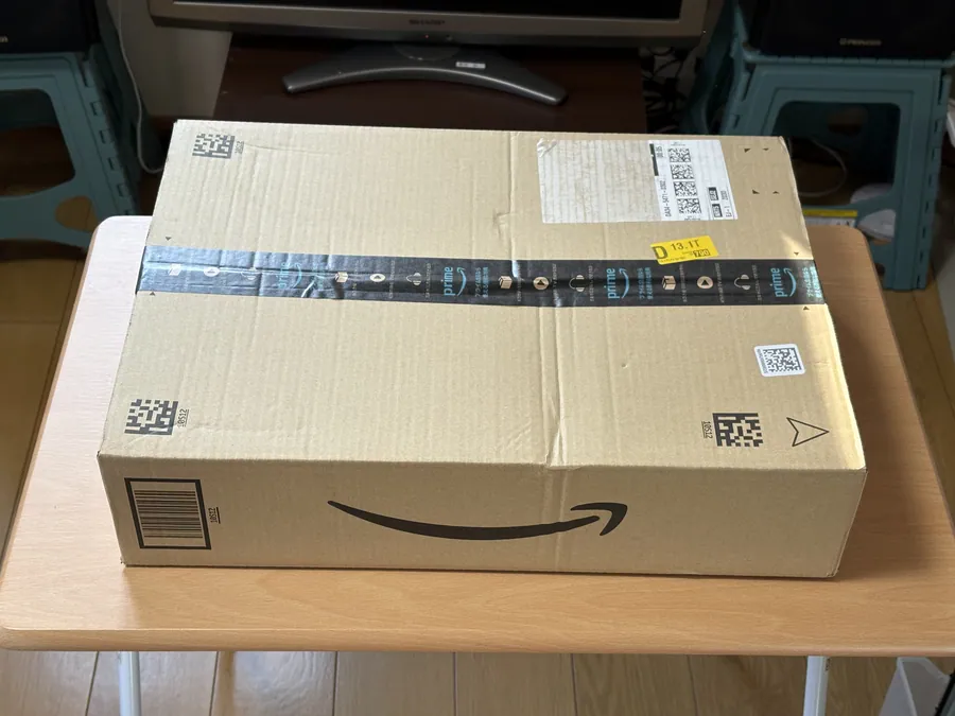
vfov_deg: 28.0
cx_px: 478
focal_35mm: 52
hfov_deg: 36.8
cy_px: 358
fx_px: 1435
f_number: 1.6
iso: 50
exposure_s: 1/119
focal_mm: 5.96
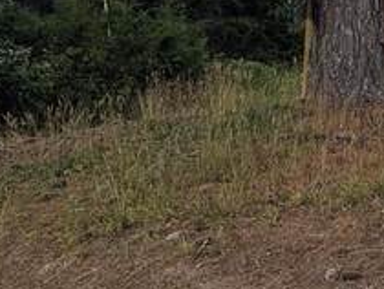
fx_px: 1621
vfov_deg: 10.1
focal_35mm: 146
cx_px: 923
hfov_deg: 11.3
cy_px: 37
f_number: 1.85
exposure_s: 1/1451
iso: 48
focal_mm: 6.81
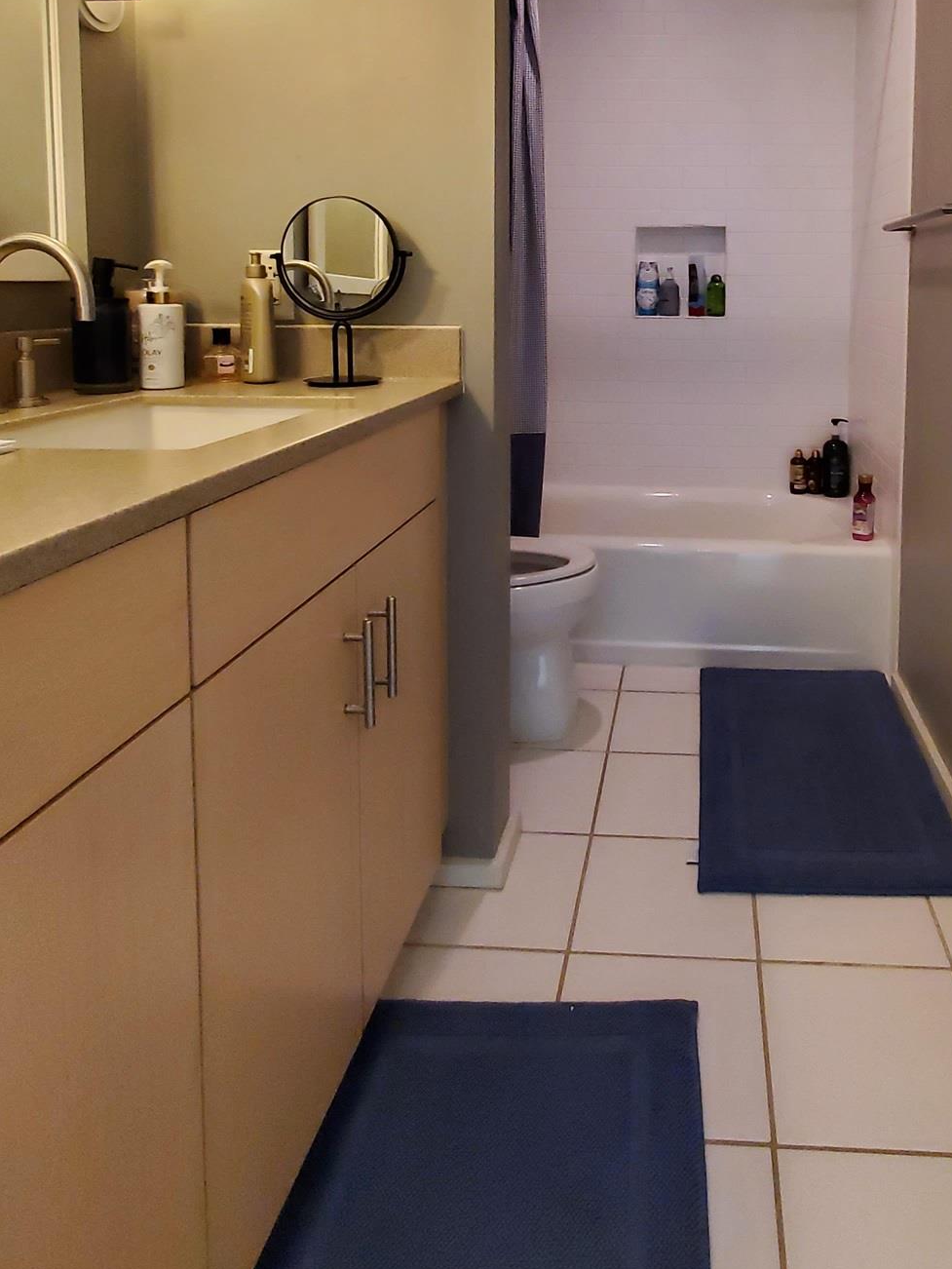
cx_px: 685
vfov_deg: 70.3
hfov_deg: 56.7
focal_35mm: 23
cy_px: 362
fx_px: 843
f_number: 2.2
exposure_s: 1/30
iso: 500
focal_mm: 1.8
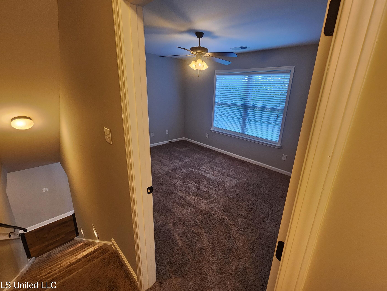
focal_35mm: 14
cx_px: 201
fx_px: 157
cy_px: 143
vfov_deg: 85.7
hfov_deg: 102.0
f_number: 2.2
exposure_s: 1/40
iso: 320
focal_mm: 2.2
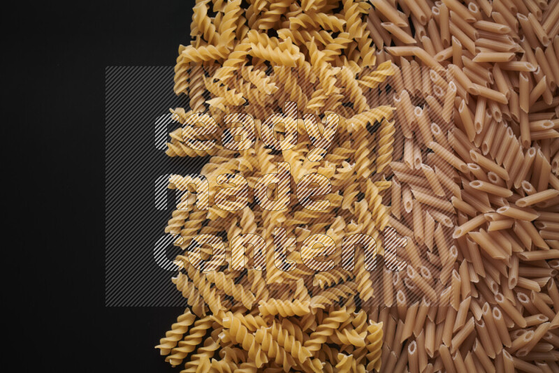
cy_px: 186
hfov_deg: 39.6
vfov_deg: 27.0
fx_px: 777
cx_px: 280
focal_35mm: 50
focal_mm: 50
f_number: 8
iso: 160
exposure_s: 1/100
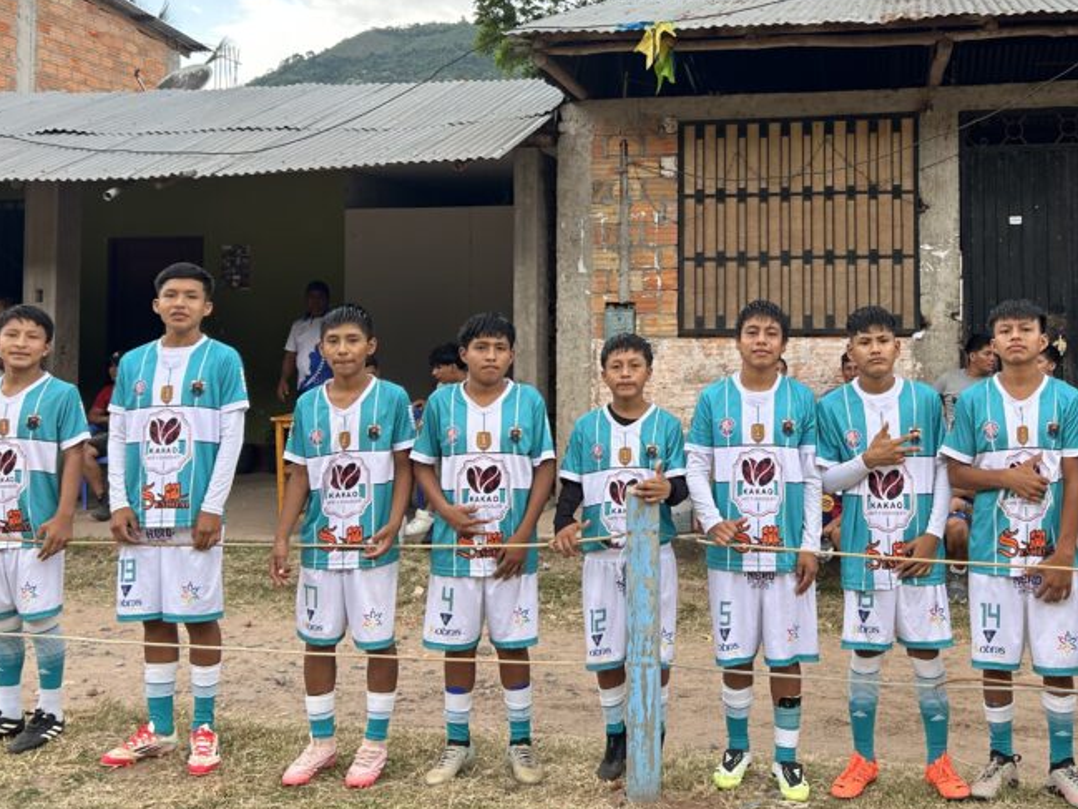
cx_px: 734
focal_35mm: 41
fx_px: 1277
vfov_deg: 34.9
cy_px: 297
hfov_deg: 45.0
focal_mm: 5.7
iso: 50
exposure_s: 1/536
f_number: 1.5
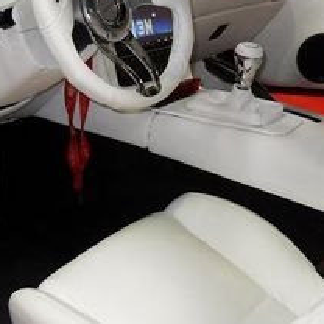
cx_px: 146
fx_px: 805
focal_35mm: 76
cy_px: 101
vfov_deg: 22.6
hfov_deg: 22.8
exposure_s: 1/45
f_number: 2.8
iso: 200
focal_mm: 6
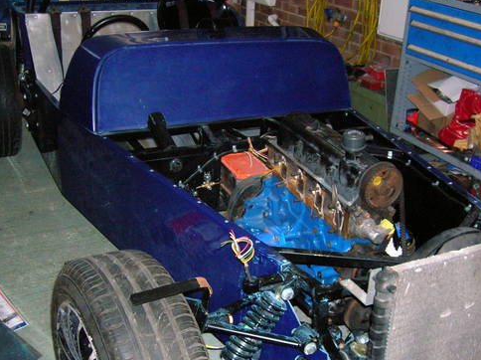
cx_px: 252
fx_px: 625
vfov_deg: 32.0
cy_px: 216
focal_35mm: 45
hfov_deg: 42.1
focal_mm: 5.7
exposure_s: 1/60.1
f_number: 2.9
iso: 200
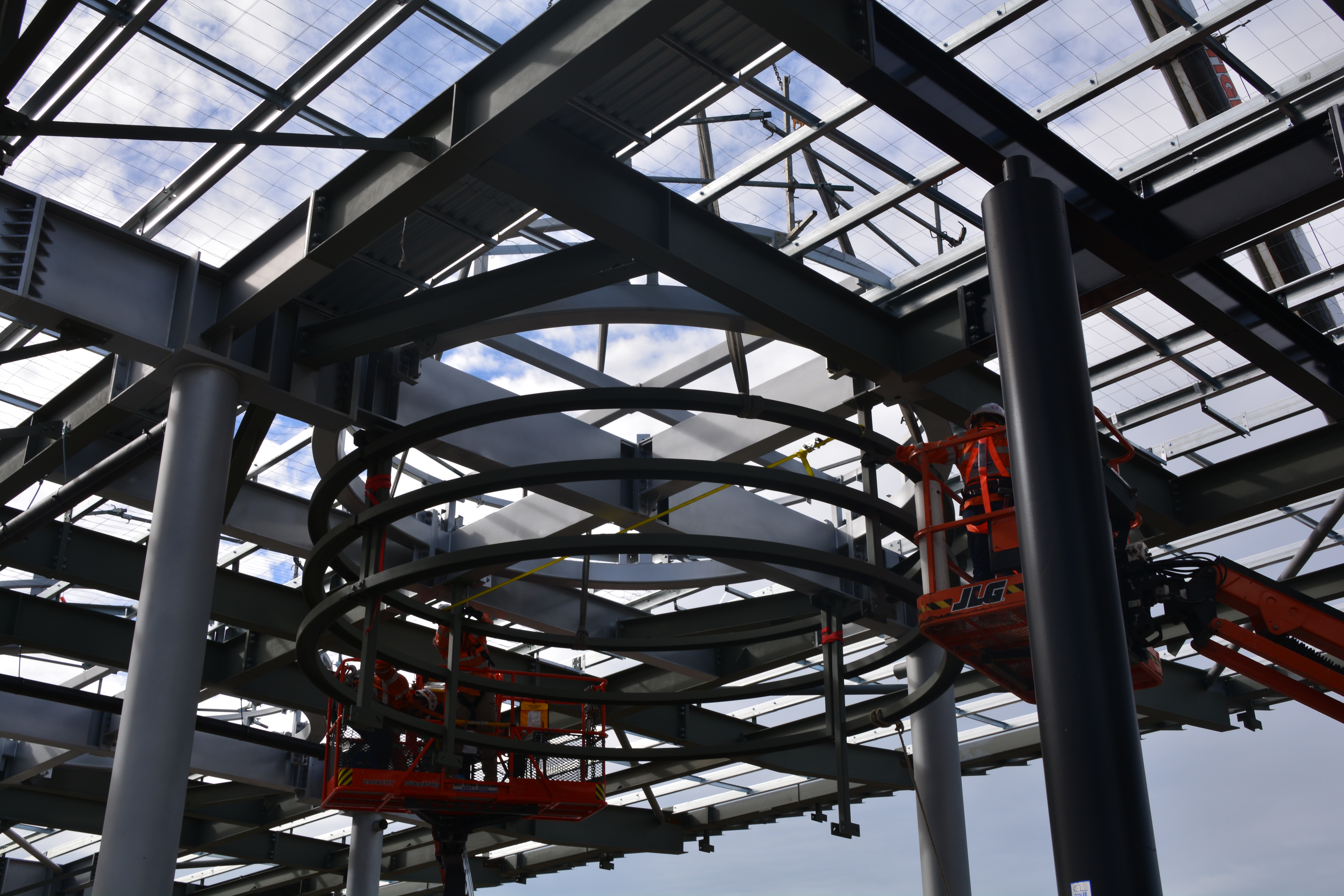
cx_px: 672
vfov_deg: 34.2
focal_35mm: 39
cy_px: 448
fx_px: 1456
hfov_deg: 49.6
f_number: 11
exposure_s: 1/160
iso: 100
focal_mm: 26
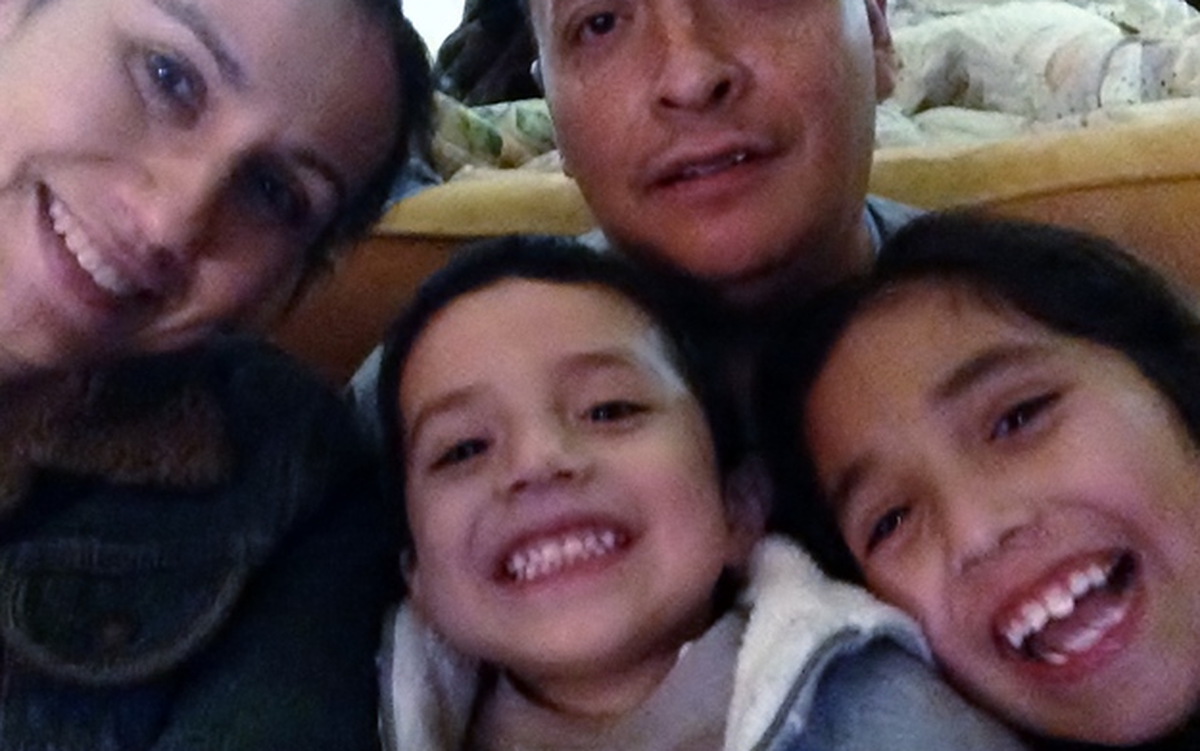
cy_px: 371
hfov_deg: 51.5
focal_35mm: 38
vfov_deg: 33.6
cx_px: 609
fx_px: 1243
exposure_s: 1/15
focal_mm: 2.18
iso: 1000
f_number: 2.4
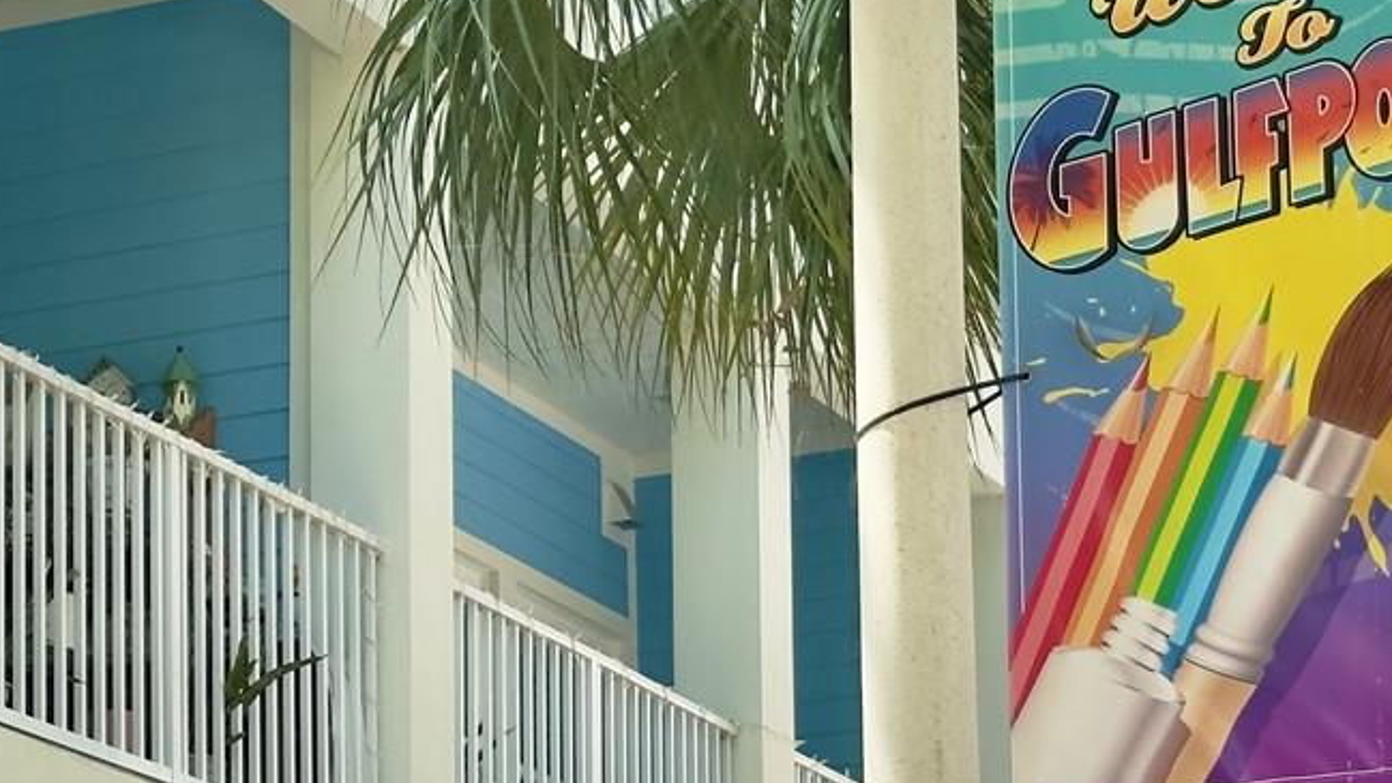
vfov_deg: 9.2
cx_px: 71
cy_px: 1100
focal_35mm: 129
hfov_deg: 16.4
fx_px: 4761
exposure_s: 1/1120
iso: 64
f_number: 1.78
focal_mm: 6.86
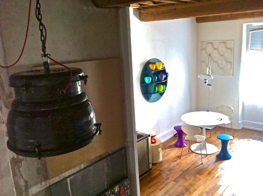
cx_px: 132
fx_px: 266
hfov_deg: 52.7
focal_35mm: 35
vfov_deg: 40.6
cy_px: 98
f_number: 2.8
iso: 250
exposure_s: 1/15
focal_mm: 3.85
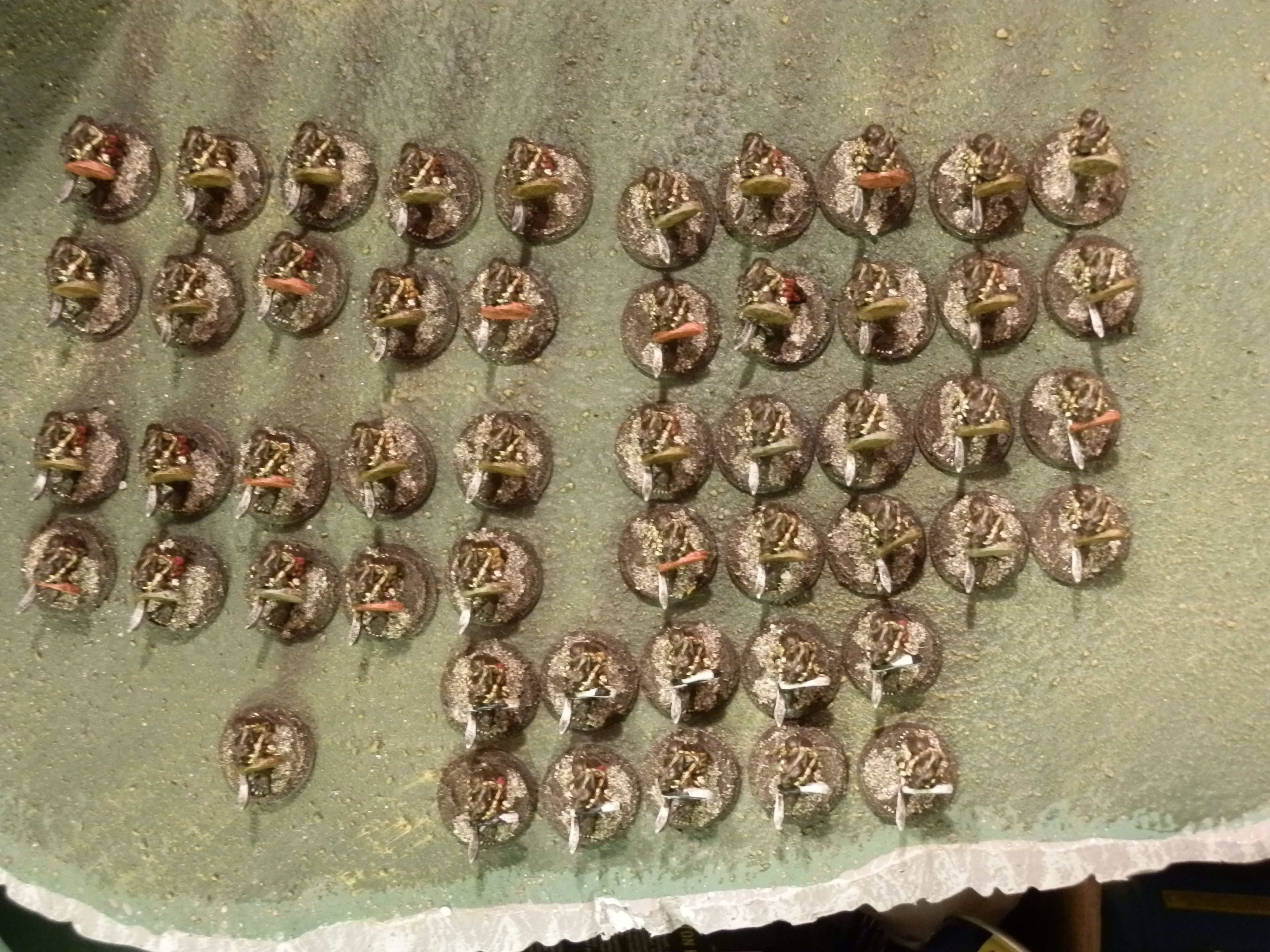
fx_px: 2238
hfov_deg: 31.7
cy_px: 476
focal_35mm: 61
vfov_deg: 24.0
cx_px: 635
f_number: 3.7
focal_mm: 10.99
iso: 400
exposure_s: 1/5
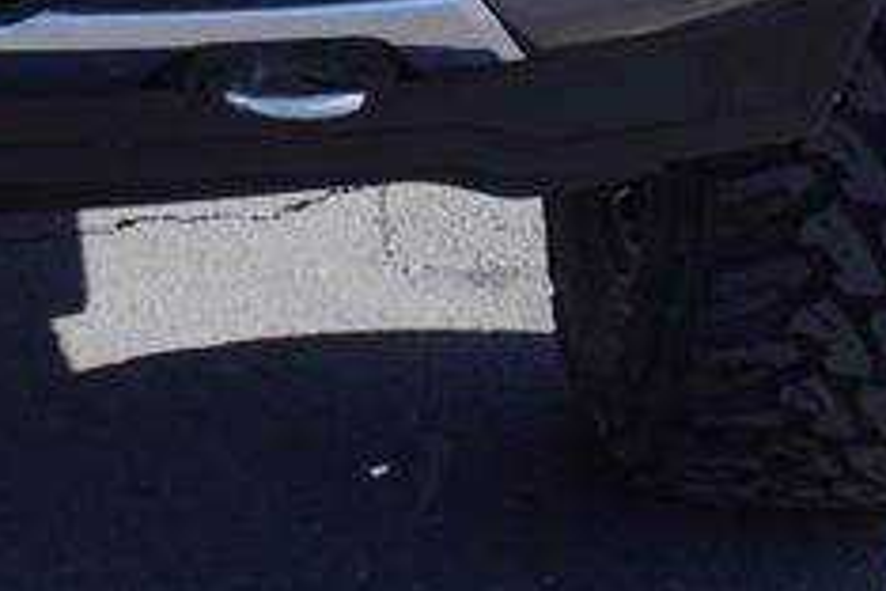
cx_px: -345
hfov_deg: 11.2
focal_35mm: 177
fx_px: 4360
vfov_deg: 7.4
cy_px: -618
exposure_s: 1/200
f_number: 8
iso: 100
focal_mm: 27
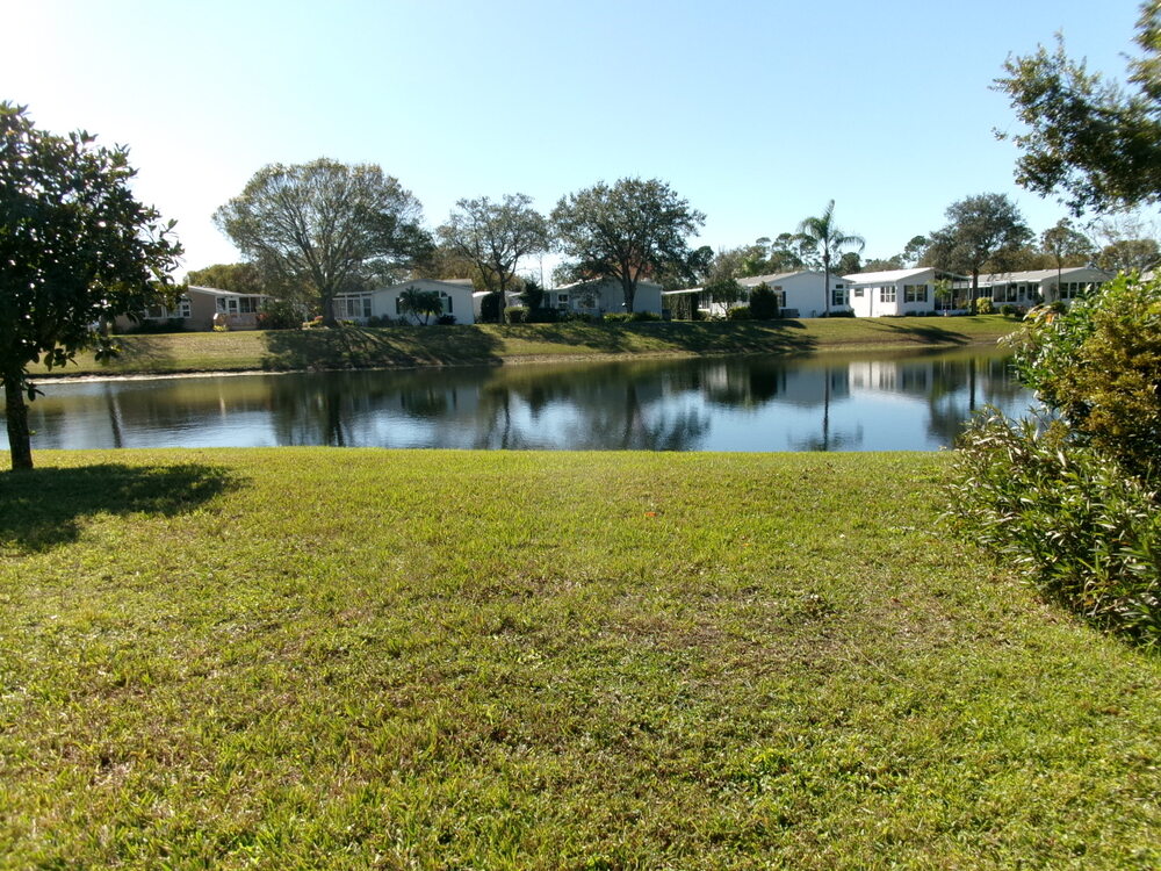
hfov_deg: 63.4
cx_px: 580
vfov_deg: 49.7
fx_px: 939
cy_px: 436
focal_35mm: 28
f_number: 10.8
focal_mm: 5.1
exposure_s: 1/75
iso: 100
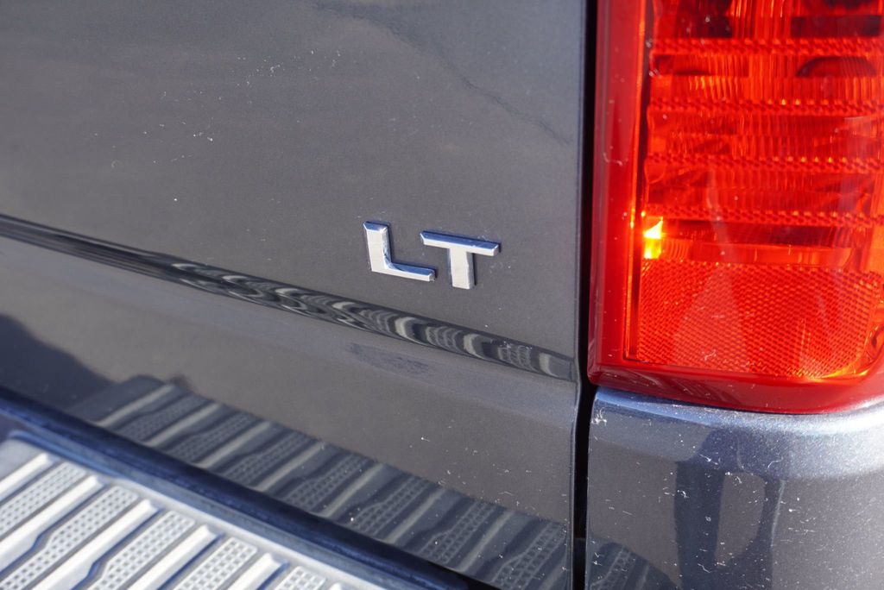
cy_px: 295
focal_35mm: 39
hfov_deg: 49.5
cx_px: 442
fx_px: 958
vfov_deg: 34.3
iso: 100
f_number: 4.5
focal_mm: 26
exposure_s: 1/60
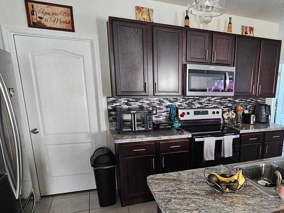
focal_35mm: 25
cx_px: 203
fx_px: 205
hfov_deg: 66.2
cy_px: 141
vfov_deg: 53.8
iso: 640
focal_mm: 2.2
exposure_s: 1/30
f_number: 2.2
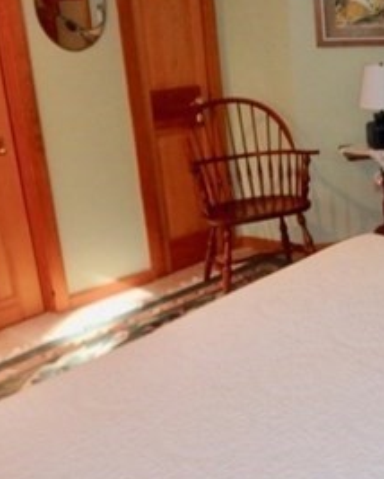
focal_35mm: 46
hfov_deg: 27.8
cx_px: 485
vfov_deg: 40.1
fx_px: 653
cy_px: 187
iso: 400
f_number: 3.5
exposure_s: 1/30
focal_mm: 3.7
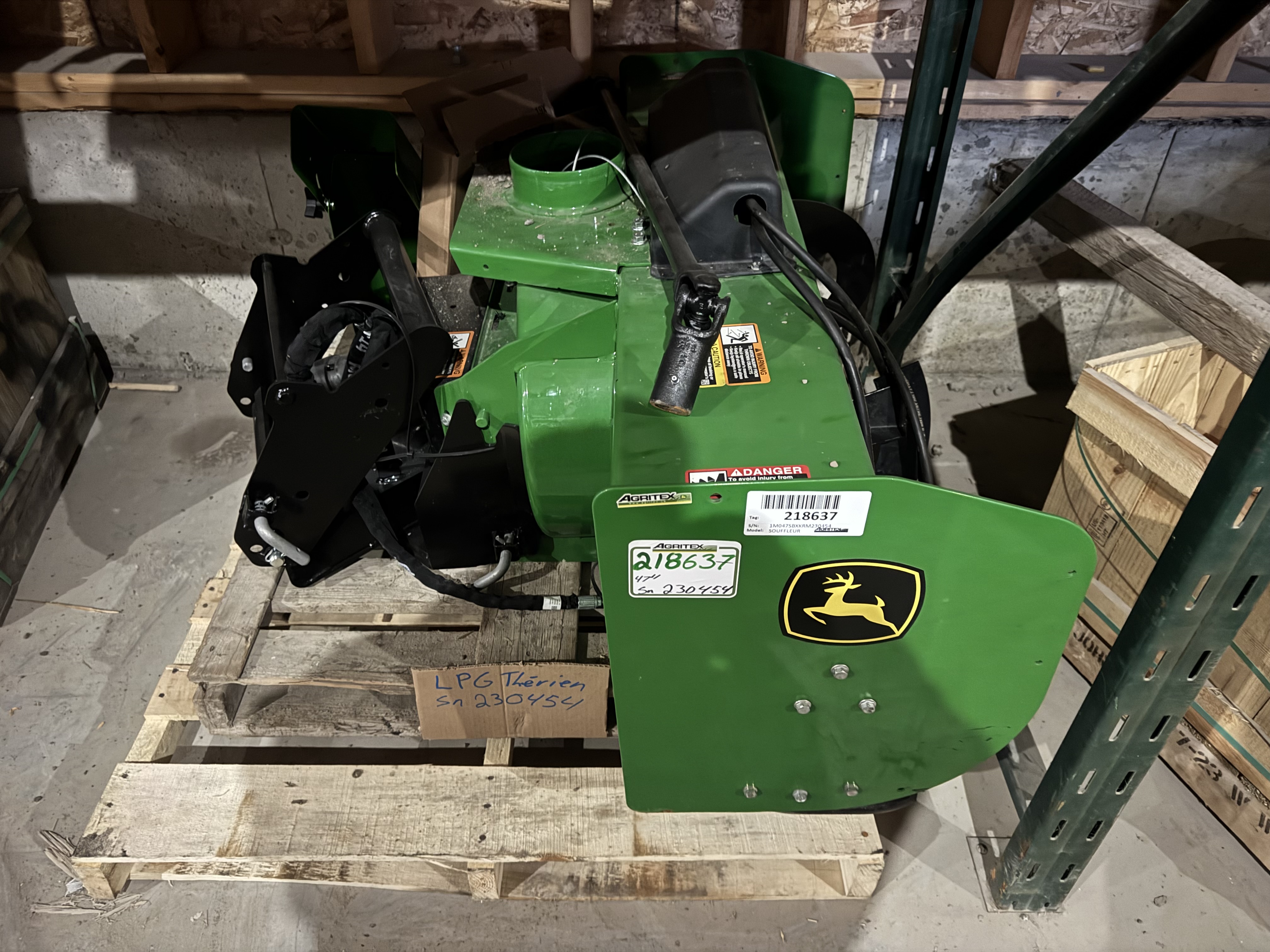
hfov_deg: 71.6
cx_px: 635
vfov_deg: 56.8
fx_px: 881
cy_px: 476
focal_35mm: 24
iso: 1000
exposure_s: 1/9
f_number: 1.78
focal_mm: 6.76
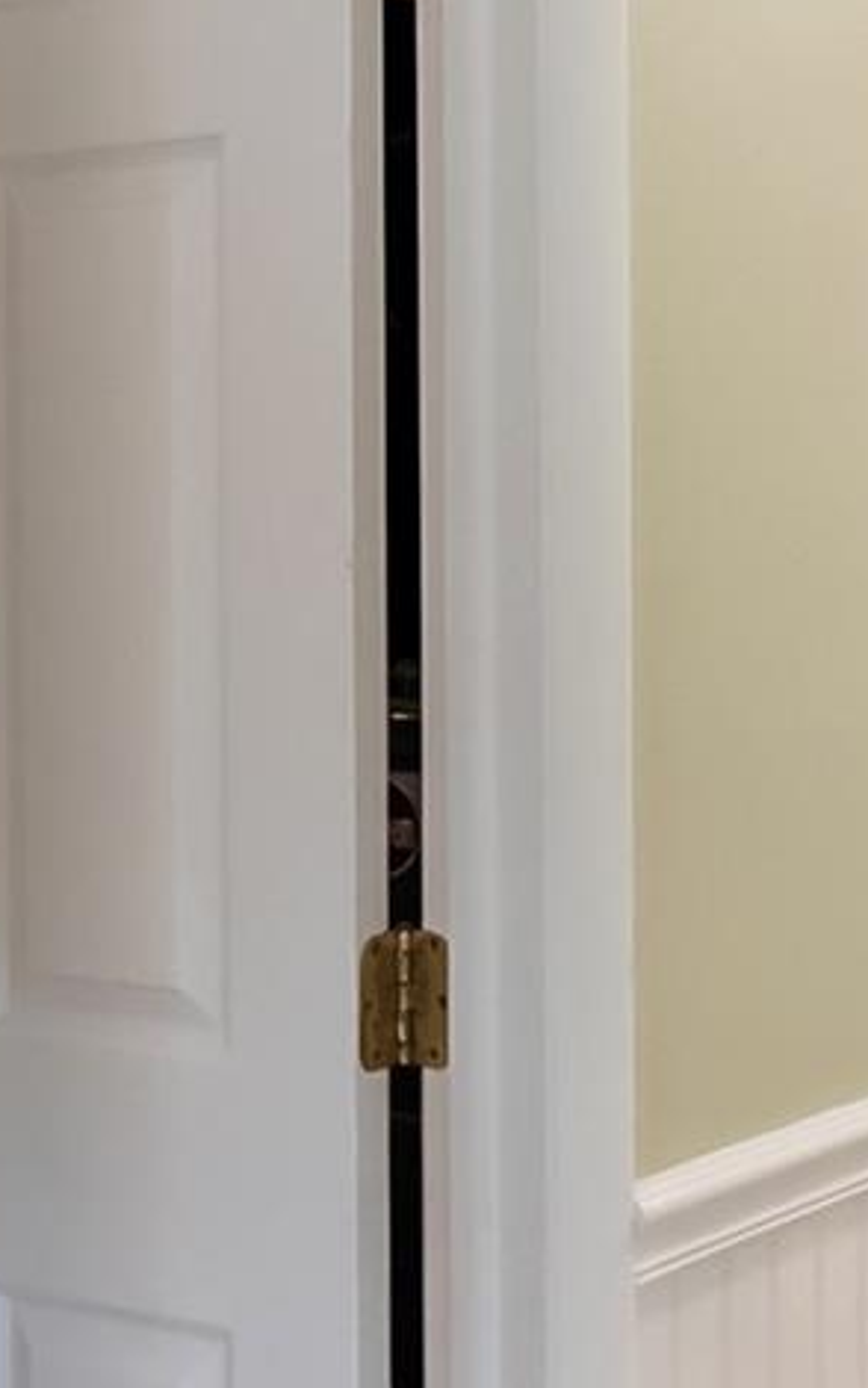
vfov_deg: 38.7
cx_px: 903
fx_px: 1967
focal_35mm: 52
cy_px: 557
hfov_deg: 23.6
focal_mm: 10
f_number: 4
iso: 3200
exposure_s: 1/125
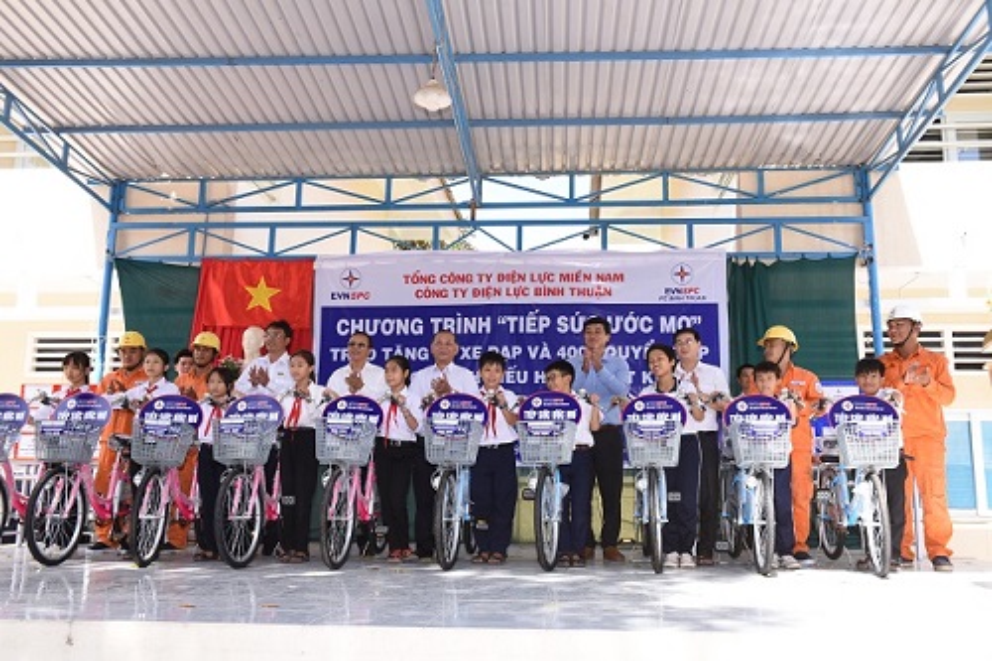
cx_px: 496
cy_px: 330
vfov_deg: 38.9
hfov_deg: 55.8
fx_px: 937
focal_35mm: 34
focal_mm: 34
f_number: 9
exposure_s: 1/80
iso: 250
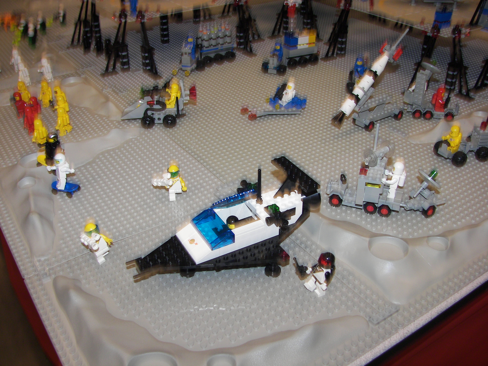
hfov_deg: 51.4
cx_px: 244
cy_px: 183
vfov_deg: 39.7
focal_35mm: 36
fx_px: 508
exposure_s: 1/30
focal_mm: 6
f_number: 2.8
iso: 64
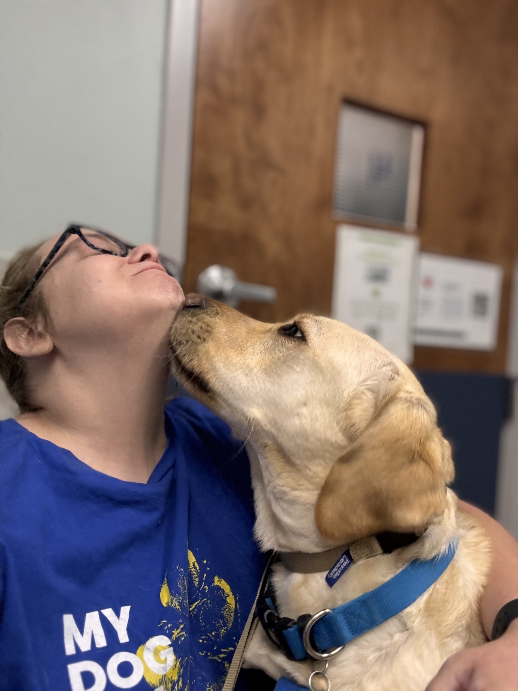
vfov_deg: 60.0
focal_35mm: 30
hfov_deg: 46.8
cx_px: 259
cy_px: 346
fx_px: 599
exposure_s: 1/60
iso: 200
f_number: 1.9
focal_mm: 2.69
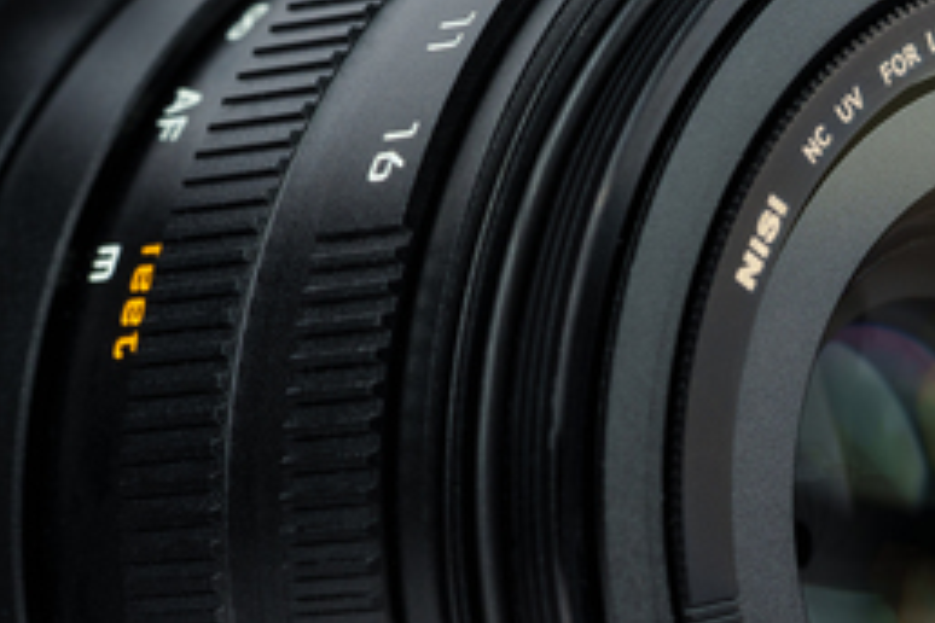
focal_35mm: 209
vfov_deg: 6.6
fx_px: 5428
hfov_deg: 9.8
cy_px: 446
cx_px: 870
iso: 100
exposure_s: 1/160
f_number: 11
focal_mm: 90
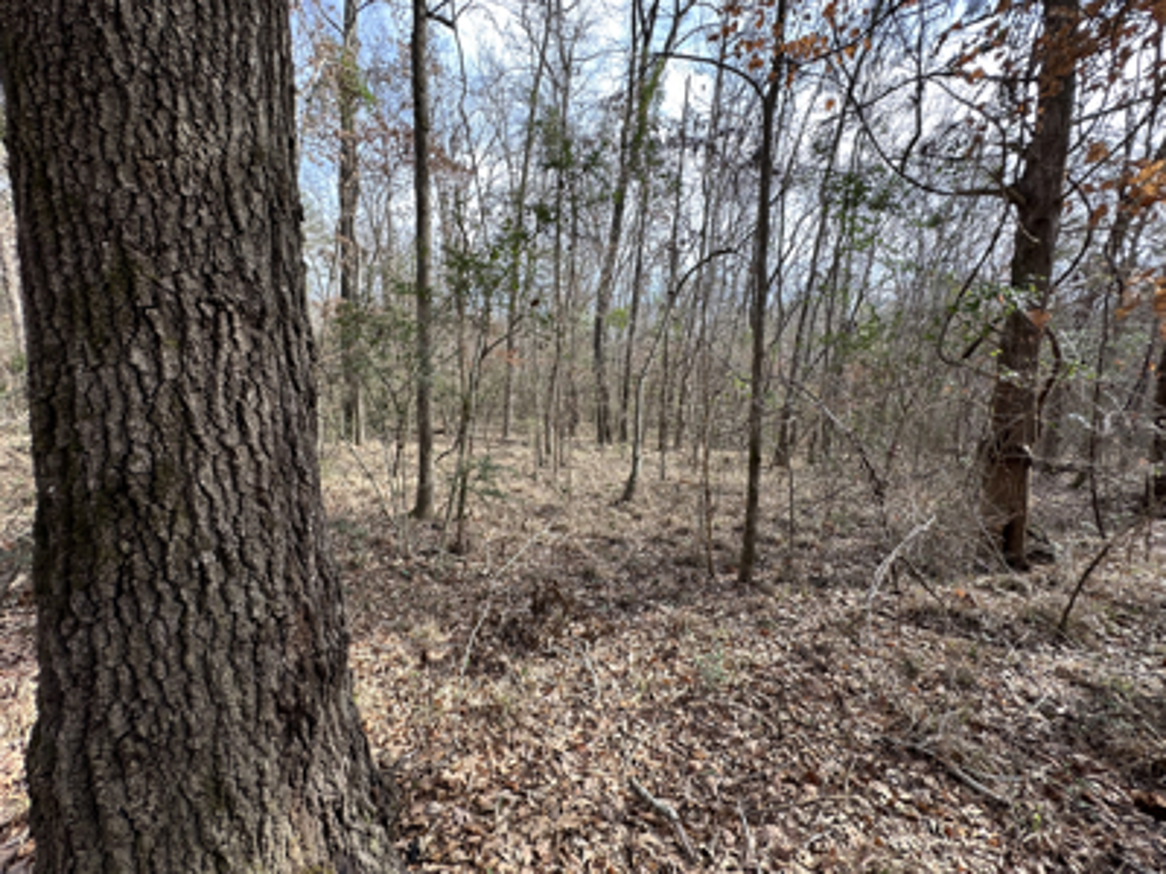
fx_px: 472
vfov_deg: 85.7
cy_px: 437
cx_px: 583
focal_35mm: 14
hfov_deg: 102.1
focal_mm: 2.22
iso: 40
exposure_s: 1/233
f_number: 2.2
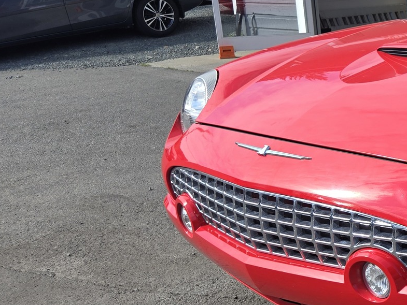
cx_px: 500
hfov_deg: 27.8
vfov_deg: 24.4
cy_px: 167
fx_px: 706
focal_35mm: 60
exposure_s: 1/1208
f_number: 1.8
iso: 25
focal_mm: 5.4
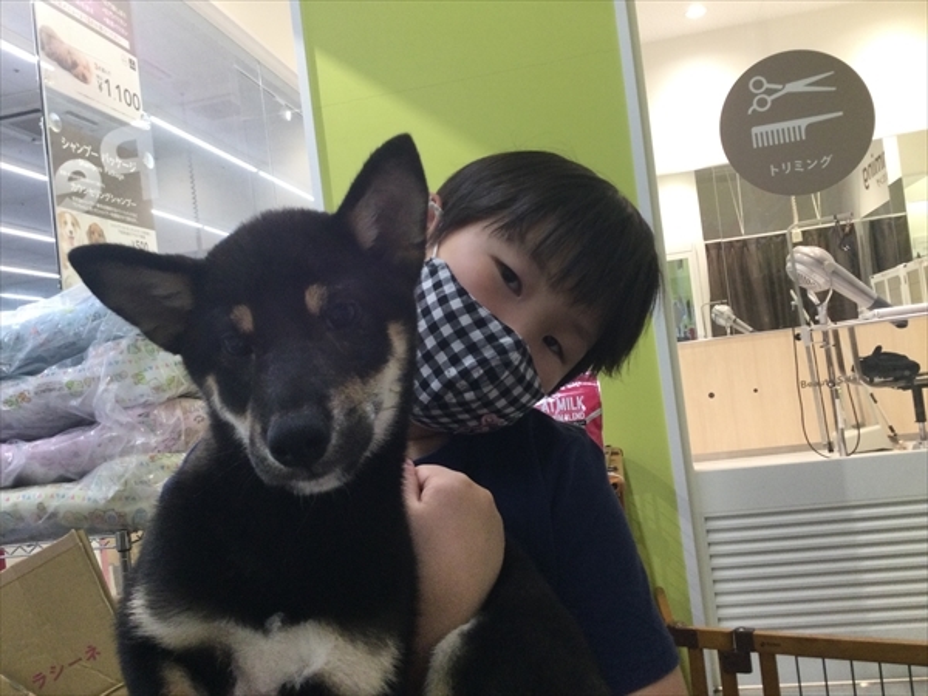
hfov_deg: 58.4
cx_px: 464
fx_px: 831
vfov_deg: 45.4
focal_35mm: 31
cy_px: 348
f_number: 2.4
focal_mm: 3.3
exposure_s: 1/30
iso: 40
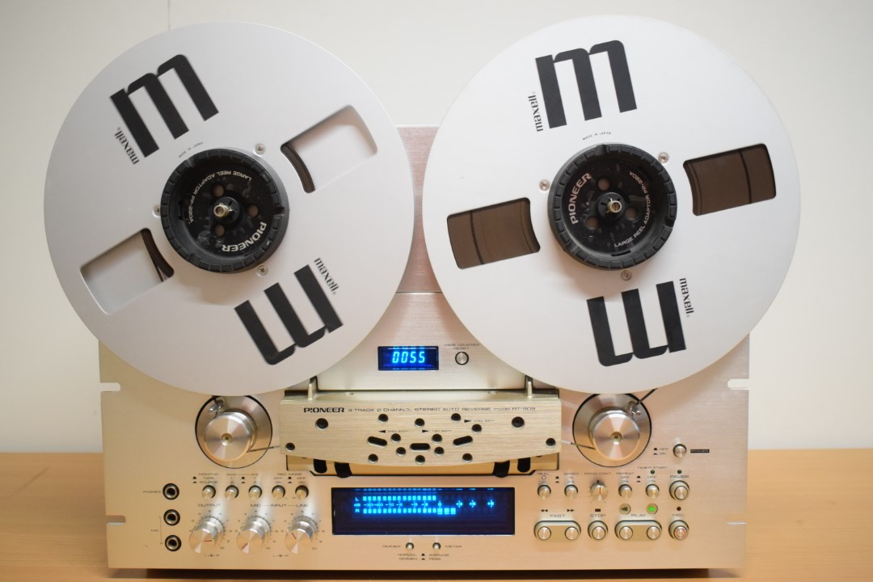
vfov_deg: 33.0
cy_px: 291
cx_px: 436
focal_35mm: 40
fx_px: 982
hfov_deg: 47.9
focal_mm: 27
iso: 2000
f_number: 4
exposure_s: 1/125
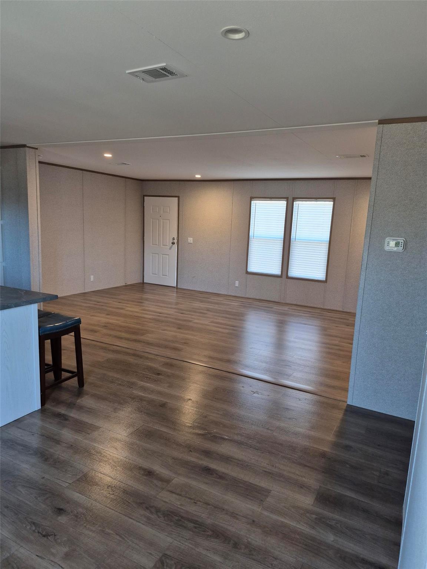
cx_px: 214
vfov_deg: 73.9
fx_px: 378
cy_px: 284
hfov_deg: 58.9
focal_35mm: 23
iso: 200
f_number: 1.8
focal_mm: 5.4
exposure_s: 1/120
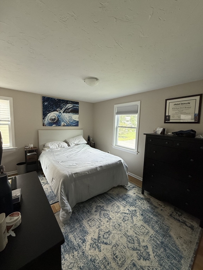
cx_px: 102
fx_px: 109
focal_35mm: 14
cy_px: 135
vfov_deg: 102.1
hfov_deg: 85.7
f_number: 2.2
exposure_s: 1/99
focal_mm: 2.22
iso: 160
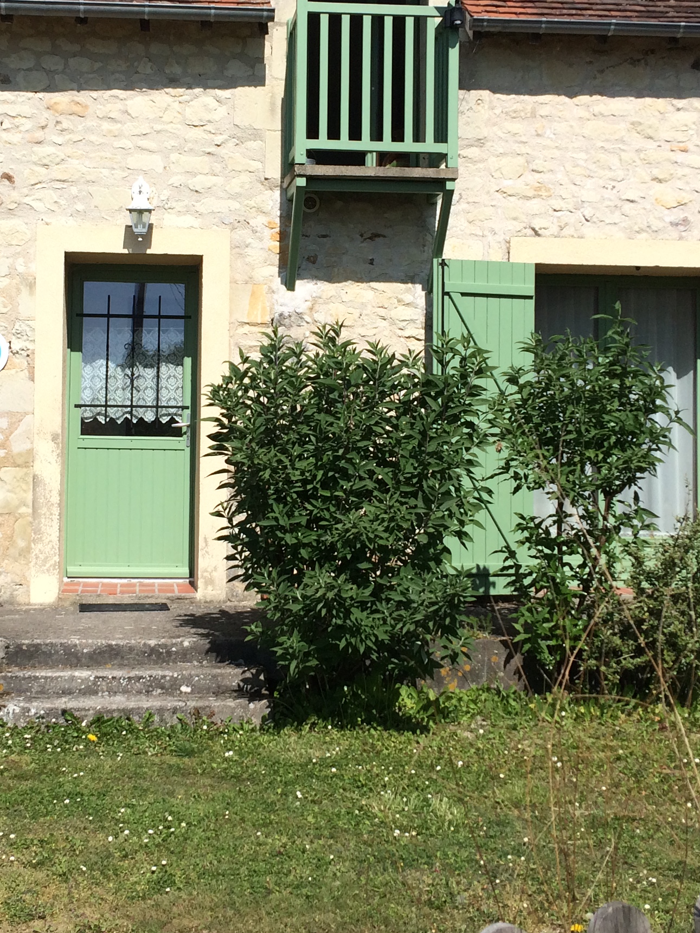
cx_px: 252
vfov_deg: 34.8
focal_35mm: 55
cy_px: 368
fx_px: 1483
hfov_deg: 26.5
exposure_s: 1/3425
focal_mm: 4.15
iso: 32
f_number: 2.2
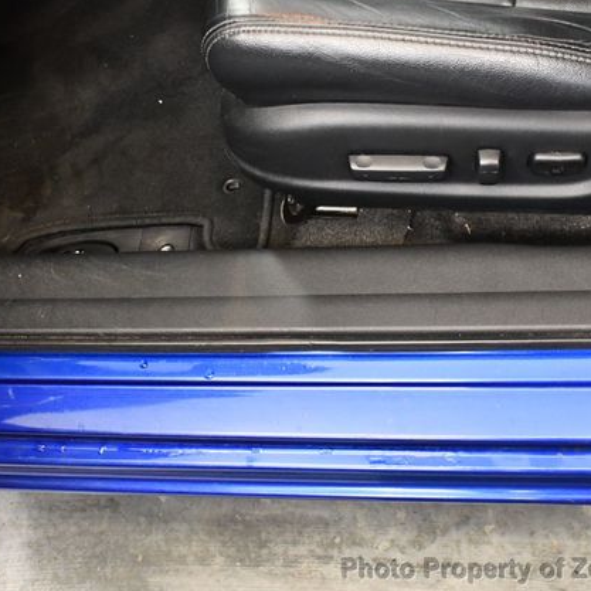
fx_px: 908
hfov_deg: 36.0
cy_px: 293
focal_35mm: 47
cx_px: 325
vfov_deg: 36.1
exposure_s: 1/60
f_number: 3.5
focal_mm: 18
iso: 4000
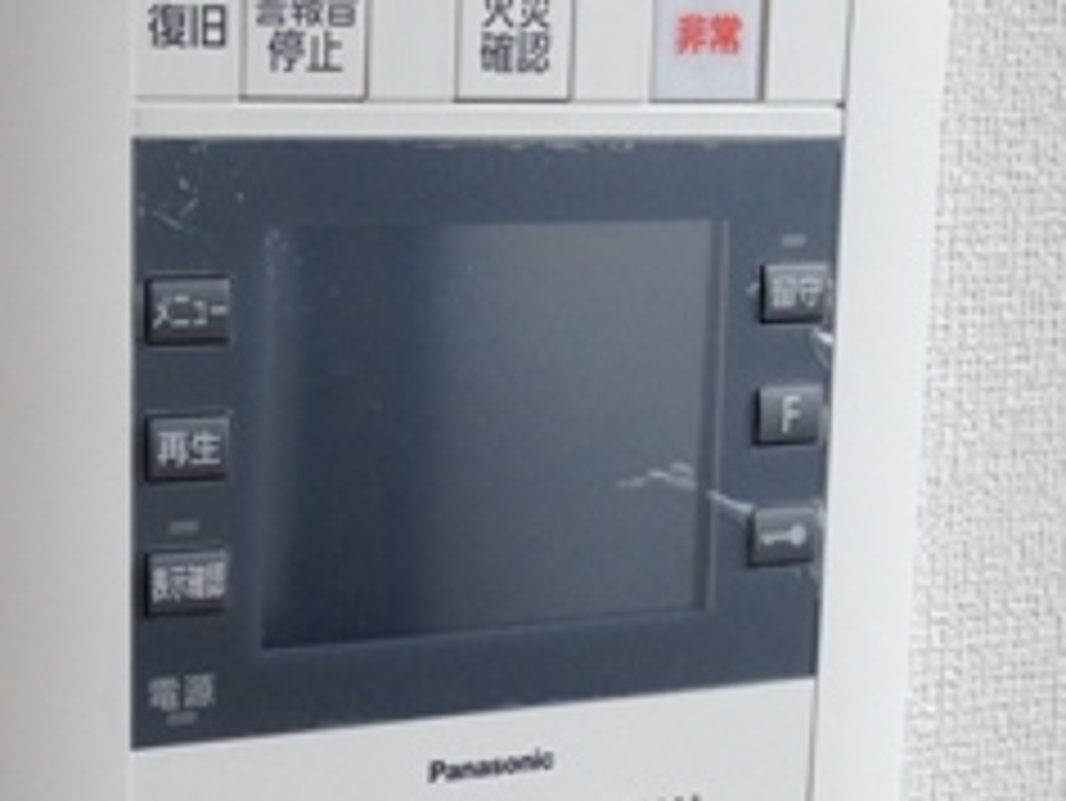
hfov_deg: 21.6
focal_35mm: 89
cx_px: 153
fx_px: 2742
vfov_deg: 16.5
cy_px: 626
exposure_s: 1/215
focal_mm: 4.12
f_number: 2.4
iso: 50
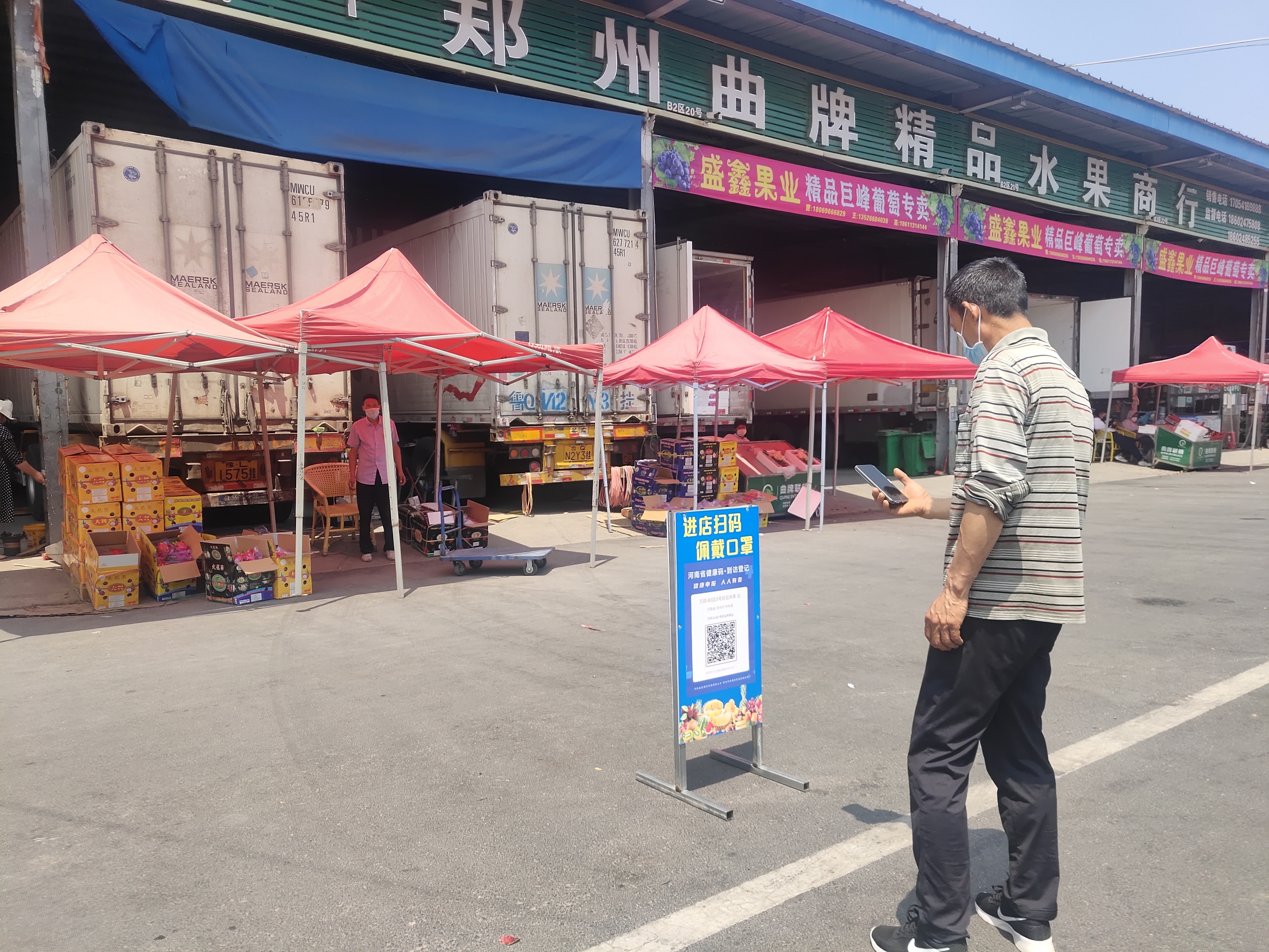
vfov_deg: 46.8
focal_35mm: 30
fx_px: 1100
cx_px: 634
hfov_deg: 60.0
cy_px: 476
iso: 50
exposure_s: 1/1746
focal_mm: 4.35
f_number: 1.8
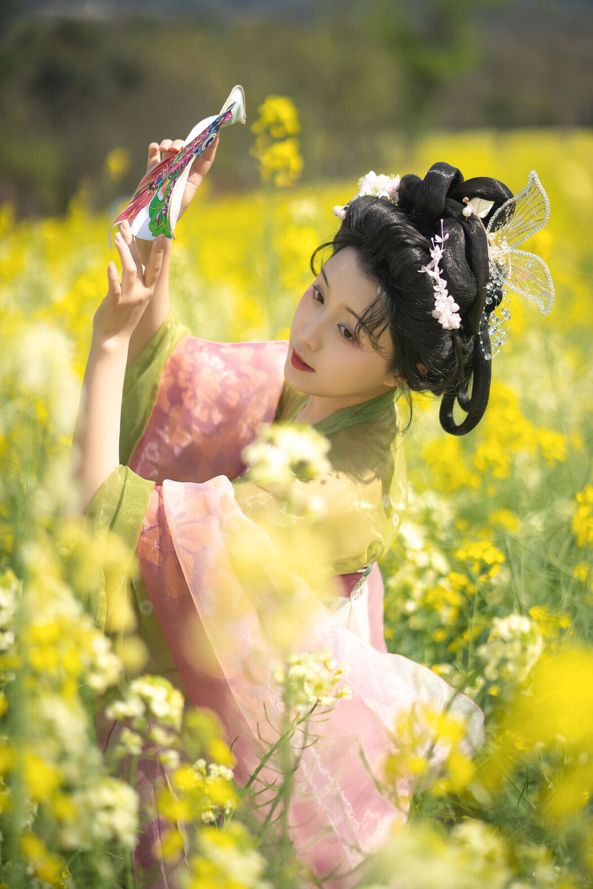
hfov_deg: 16.1
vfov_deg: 23.9
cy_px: 444
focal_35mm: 85
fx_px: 2100
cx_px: 296
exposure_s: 1/3200
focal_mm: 85
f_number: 2
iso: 64
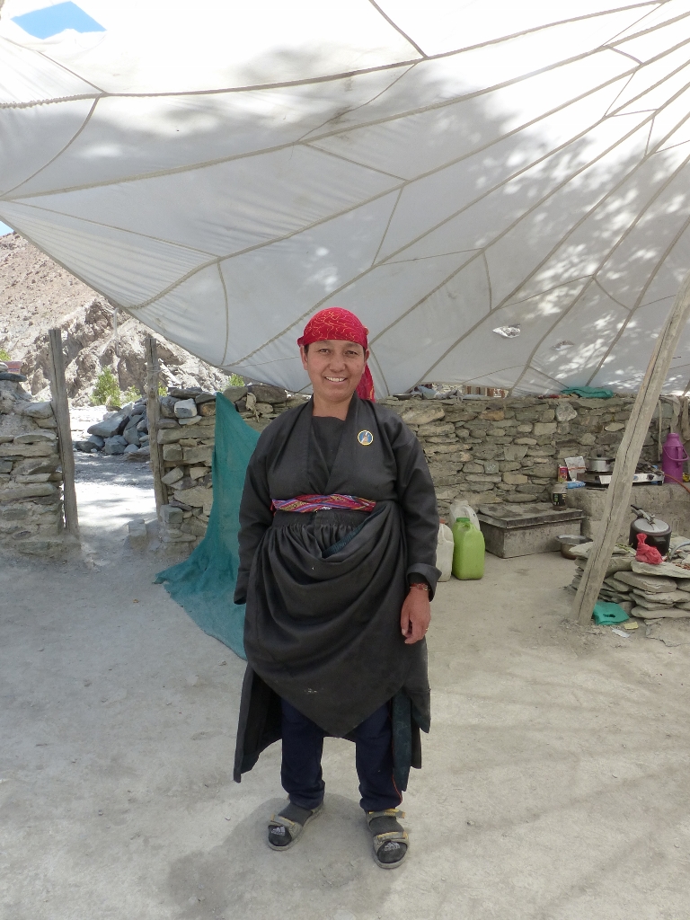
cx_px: 345
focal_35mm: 25
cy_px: 460
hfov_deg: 54.9
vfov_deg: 69.4
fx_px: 664
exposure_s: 1/100
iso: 160
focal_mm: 4.5
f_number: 8
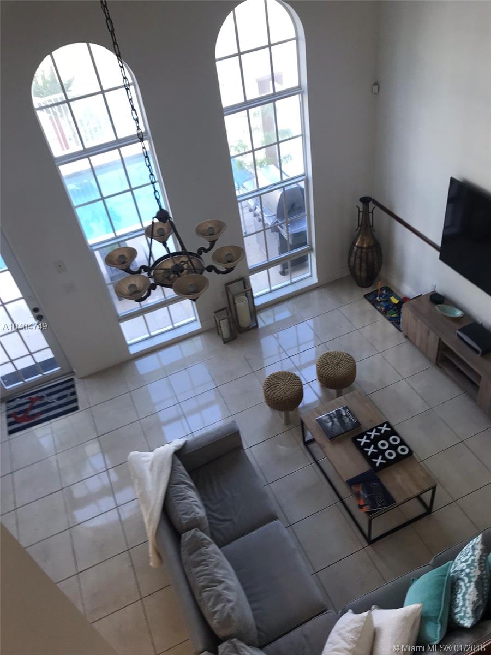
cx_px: 246
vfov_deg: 63.4
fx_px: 530
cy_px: 328
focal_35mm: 28
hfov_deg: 49.7
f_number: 1.8
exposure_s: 1/60
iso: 32
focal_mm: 3.99
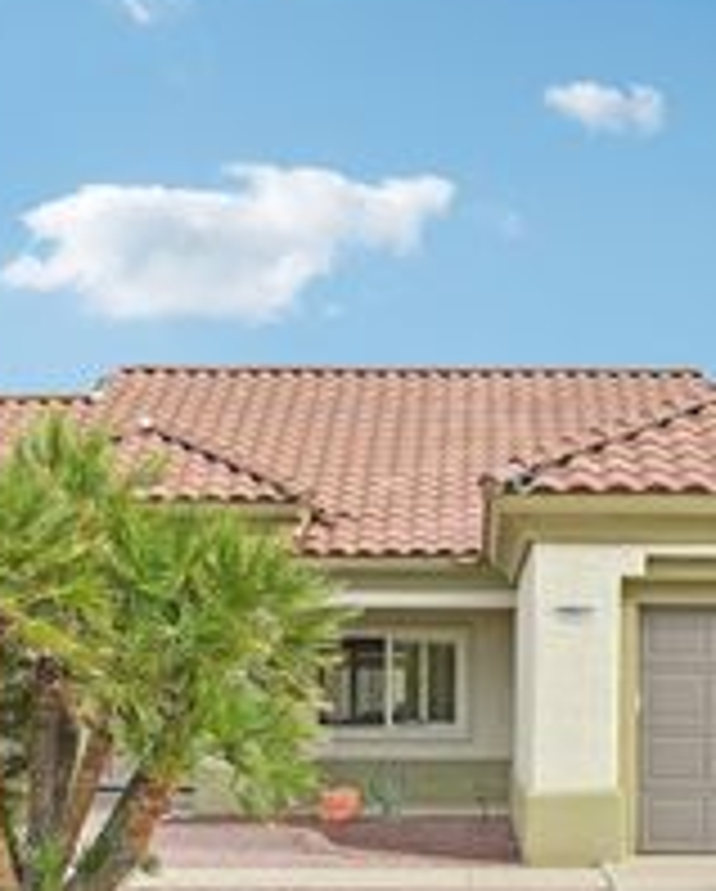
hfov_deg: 21.5
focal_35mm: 71
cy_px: 682
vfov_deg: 26.3
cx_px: 482
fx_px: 1876
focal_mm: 30
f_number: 8
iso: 160
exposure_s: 1/250
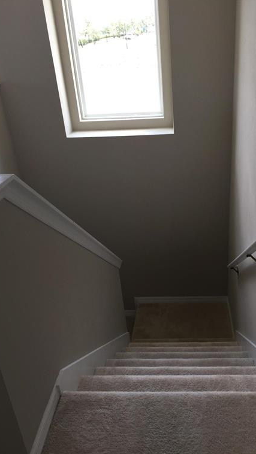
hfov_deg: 36.4
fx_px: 386
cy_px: 226
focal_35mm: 32
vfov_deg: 61.0
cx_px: 164
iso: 32
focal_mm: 4.15
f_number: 2.2
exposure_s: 1/60
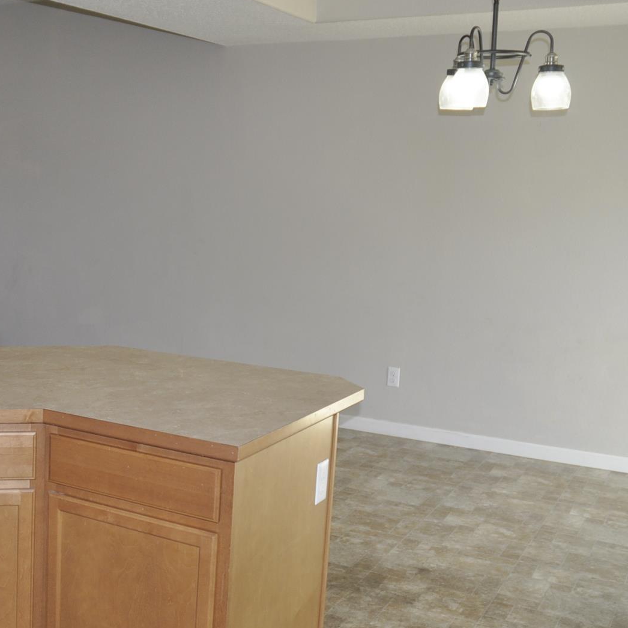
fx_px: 965
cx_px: 42
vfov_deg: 36.0
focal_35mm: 47
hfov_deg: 33.8
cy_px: 289
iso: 360
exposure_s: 1/200
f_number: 3.5
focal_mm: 18
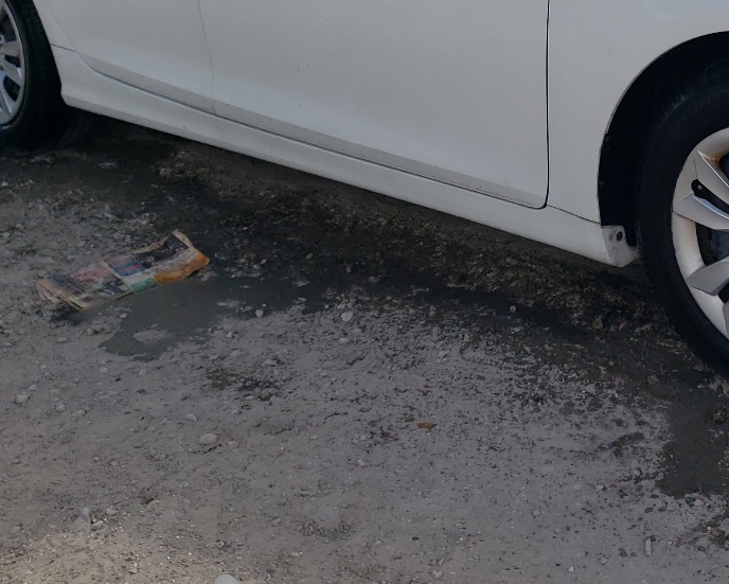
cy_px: 17
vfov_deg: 24.8
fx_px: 1274
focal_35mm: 59
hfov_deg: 30.4
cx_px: 675
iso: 50
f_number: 1.5
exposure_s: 1/3333
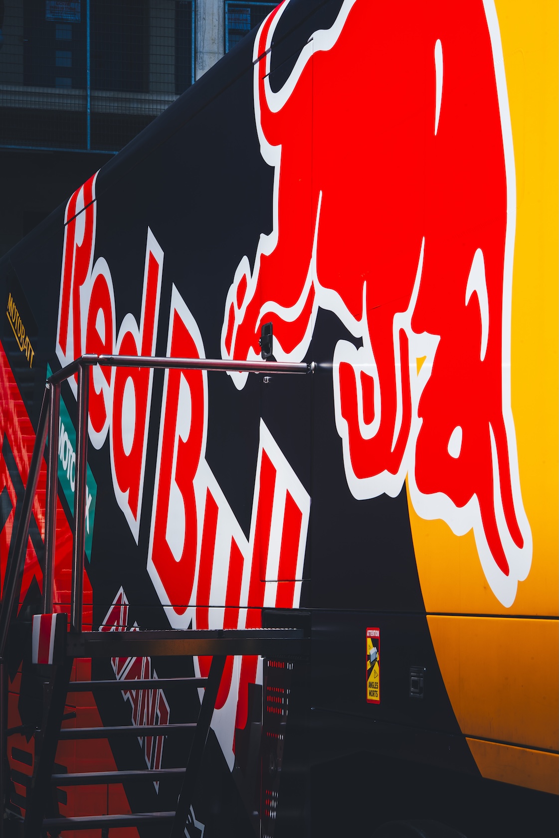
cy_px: 419
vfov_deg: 18.4
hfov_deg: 12.3
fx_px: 2586
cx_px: 280
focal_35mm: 111
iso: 250
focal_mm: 111
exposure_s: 1/125
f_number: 22
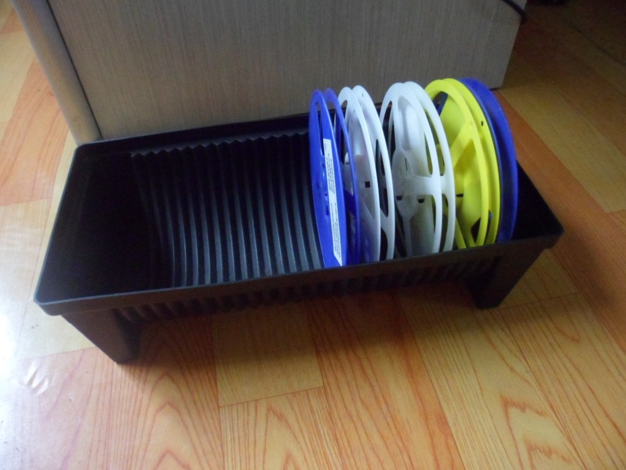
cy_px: 235
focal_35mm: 26
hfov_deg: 67.3
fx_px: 470
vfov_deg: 53.1
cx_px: 313
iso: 640
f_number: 3.3
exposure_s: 1/15
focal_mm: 4.9
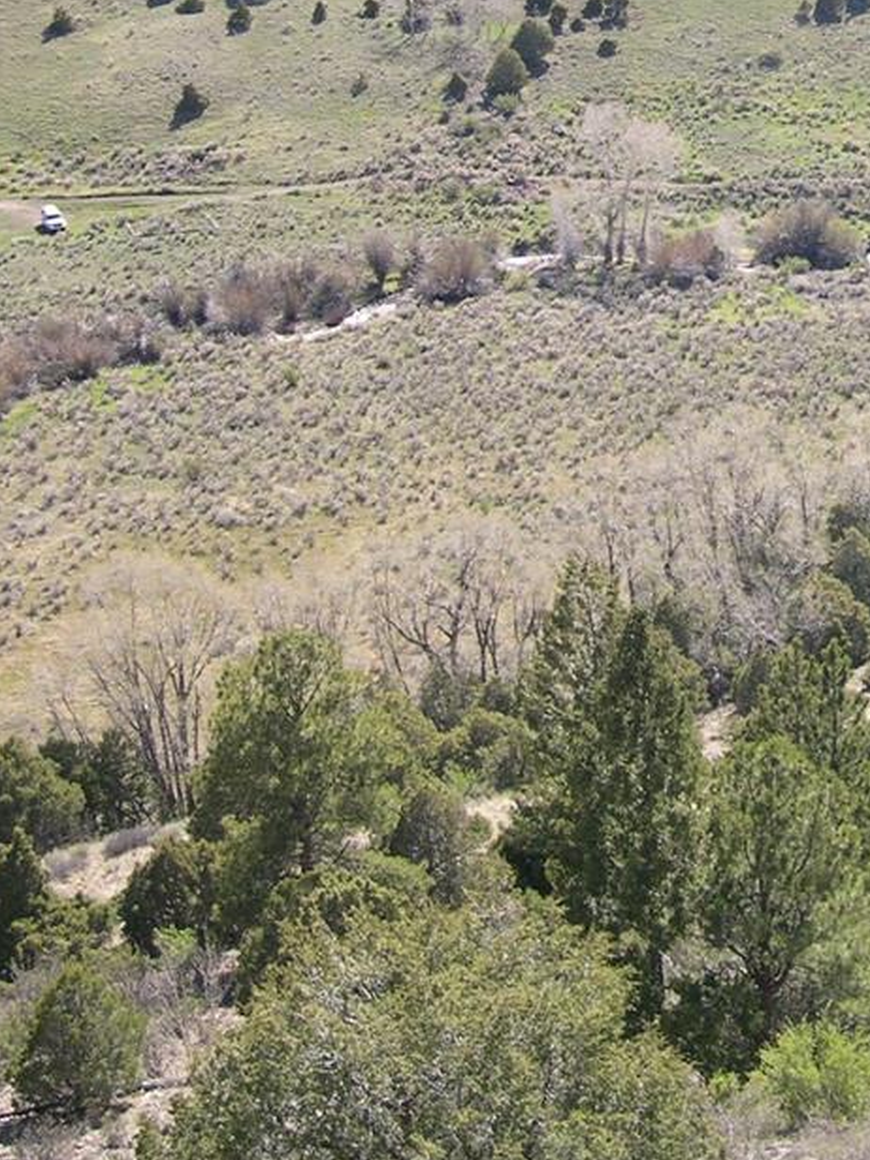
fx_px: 2480
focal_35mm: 74
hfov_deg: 19.5
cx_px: 798
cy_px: 156
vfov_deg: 25.6
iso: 100
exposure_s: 1/562
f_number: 2.8
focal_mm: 8
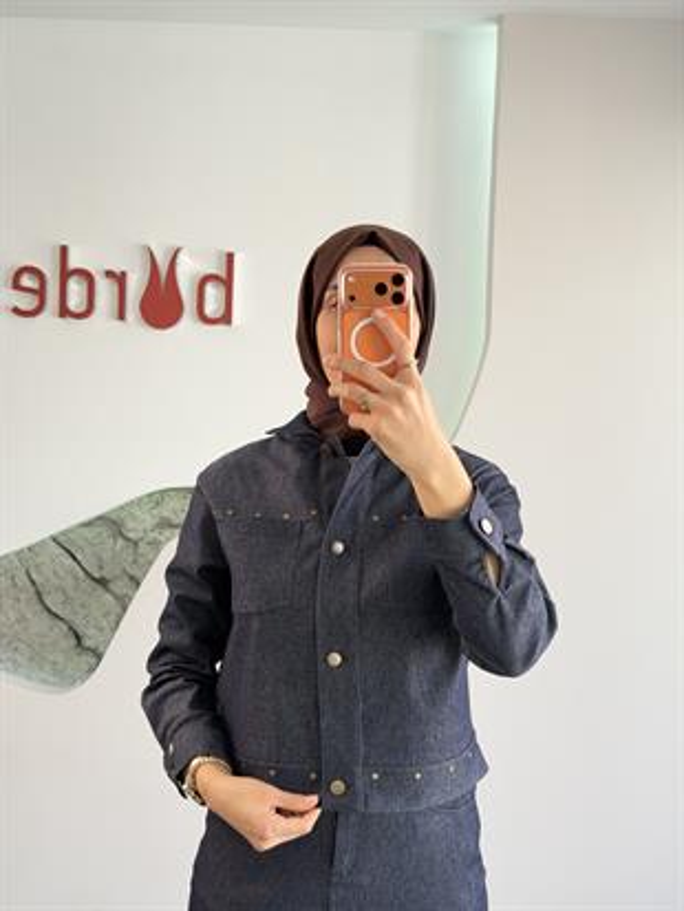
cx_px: 342
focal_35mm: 48
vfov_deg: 39.6
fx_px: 1264
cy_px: 456
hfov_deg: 30.3
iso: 64
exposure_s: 1/185
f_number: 1.78
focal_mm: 6.76
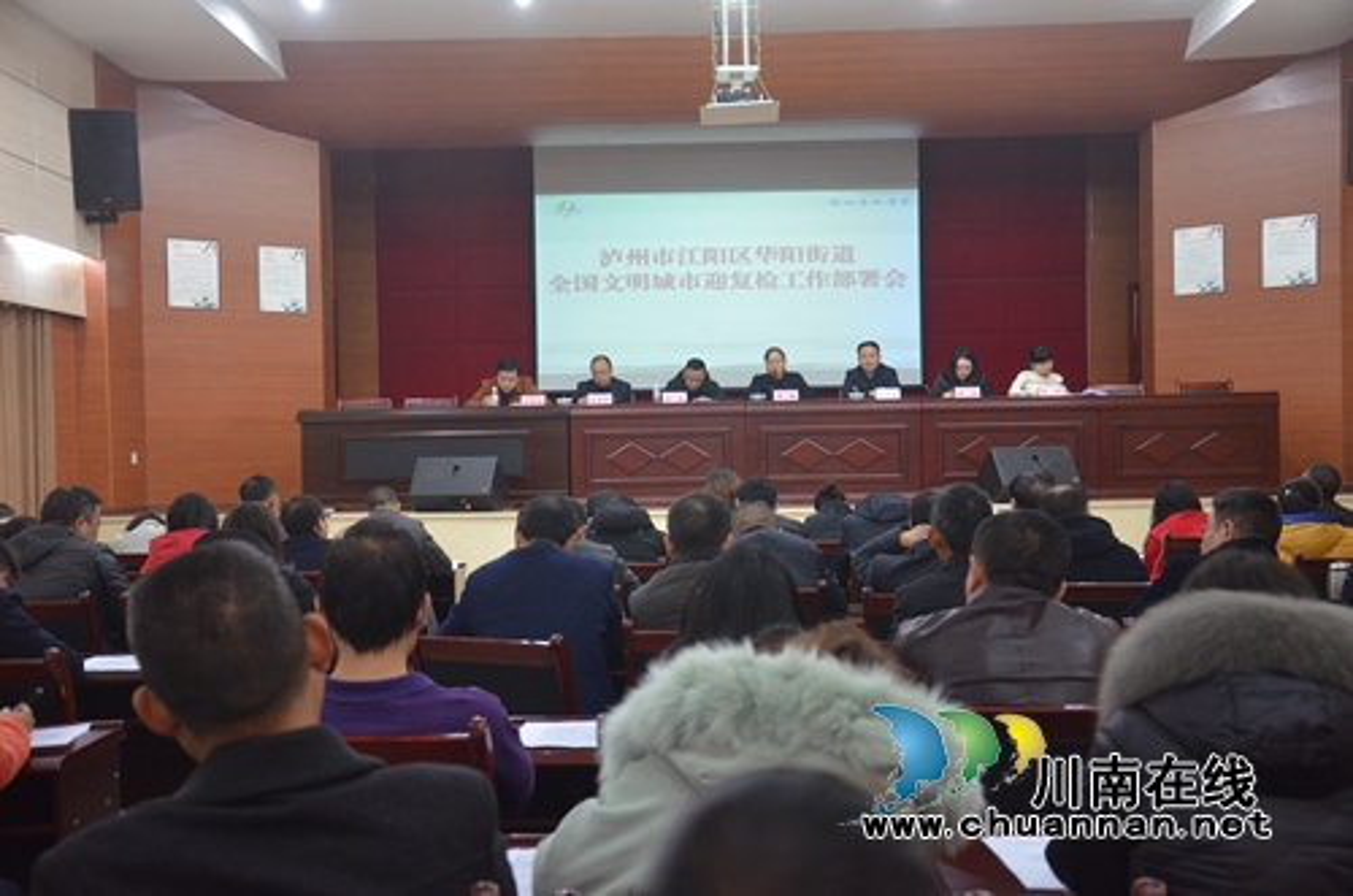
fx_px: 1687
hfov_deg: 43.7
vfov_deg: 29.7
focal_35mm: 45
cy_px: 448
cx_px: 676
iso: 1600
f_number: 4.2
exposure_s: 1/15
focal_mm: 30
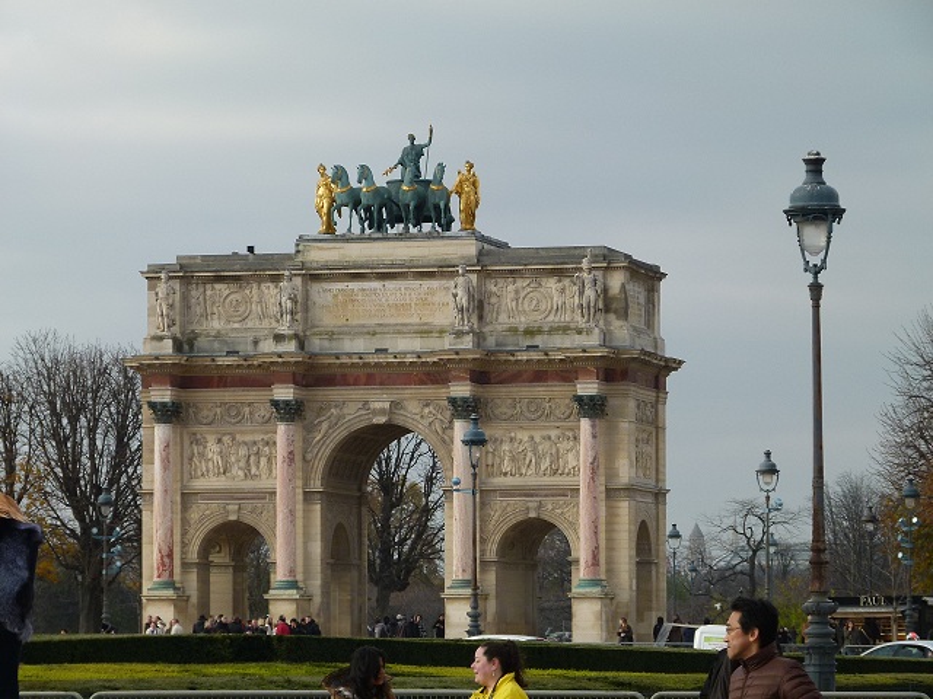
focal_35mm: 195
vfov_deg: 7.6
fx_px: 5256
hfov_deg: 10.1
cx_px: 466
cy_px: 350
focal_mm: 35.2
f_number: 4
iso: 100
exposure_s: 1/400
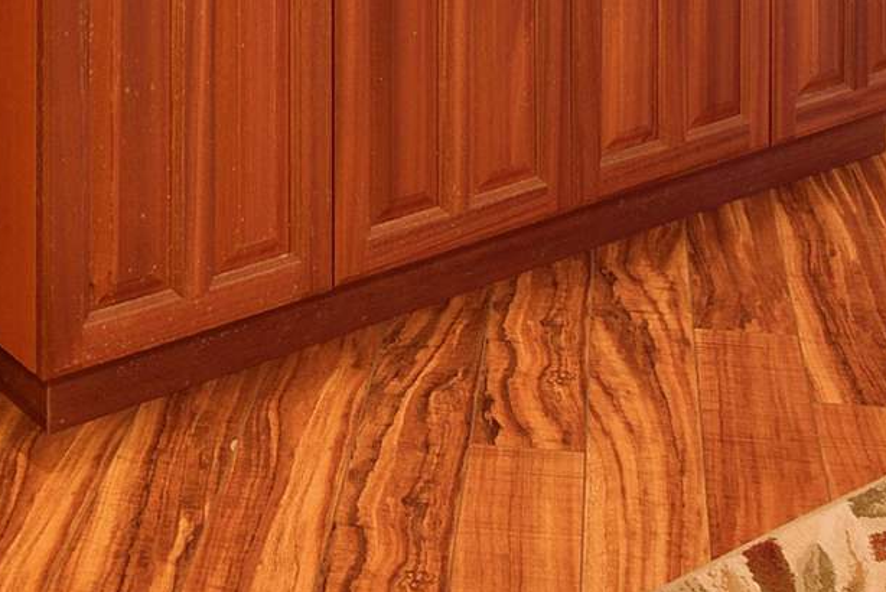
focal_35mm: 75
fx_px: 1847
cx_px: 325
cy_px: -602
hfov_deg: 26.9
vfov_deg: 14.8
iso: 64
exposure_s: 1.3
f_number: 2.8
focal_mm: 15
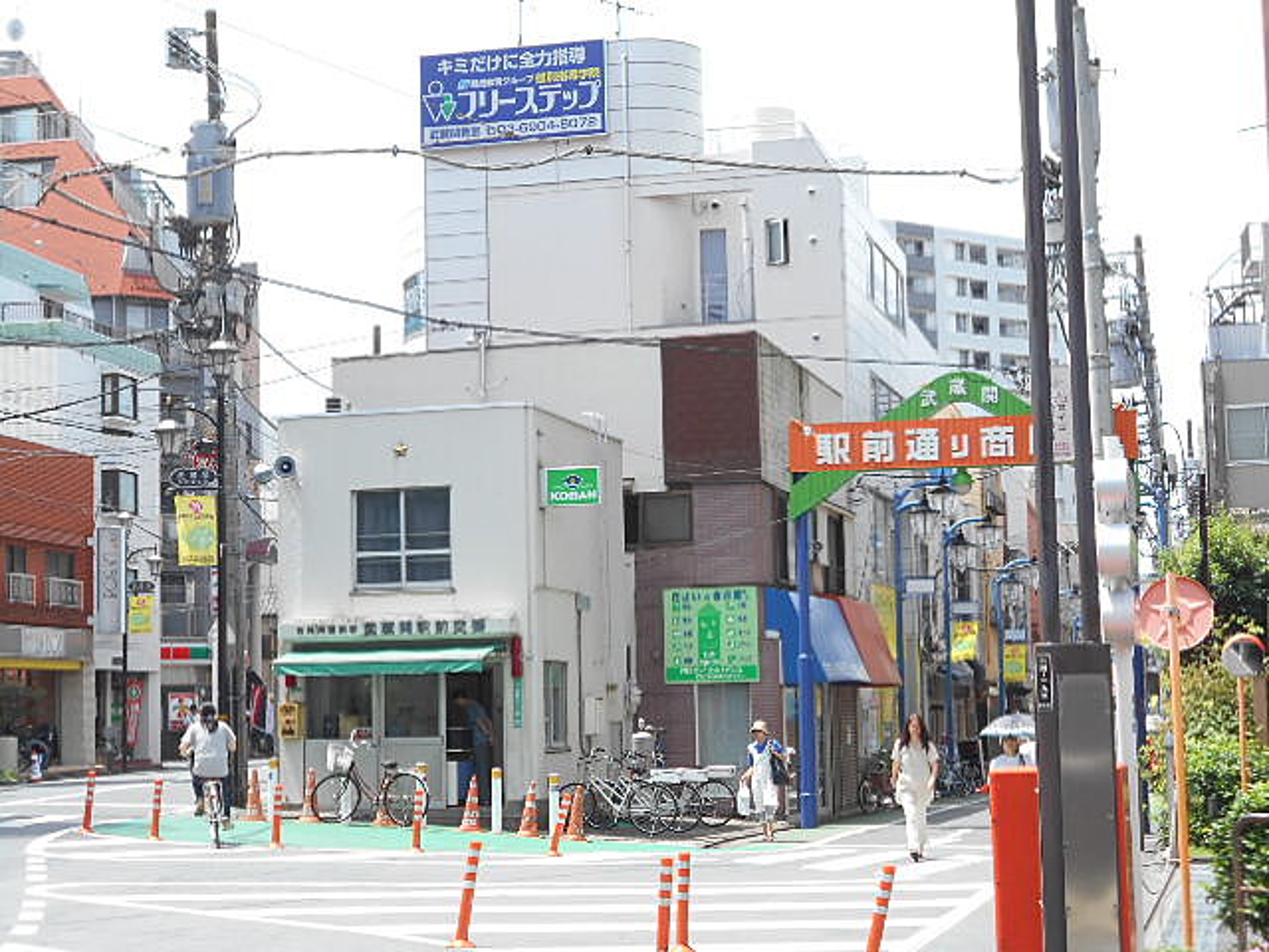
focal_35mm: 66
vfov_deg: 22.3
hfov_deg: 29.4
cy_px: 476
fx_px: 2420
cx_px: 634
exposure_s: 1/200
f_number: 5.3
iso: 80
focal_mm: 11.6
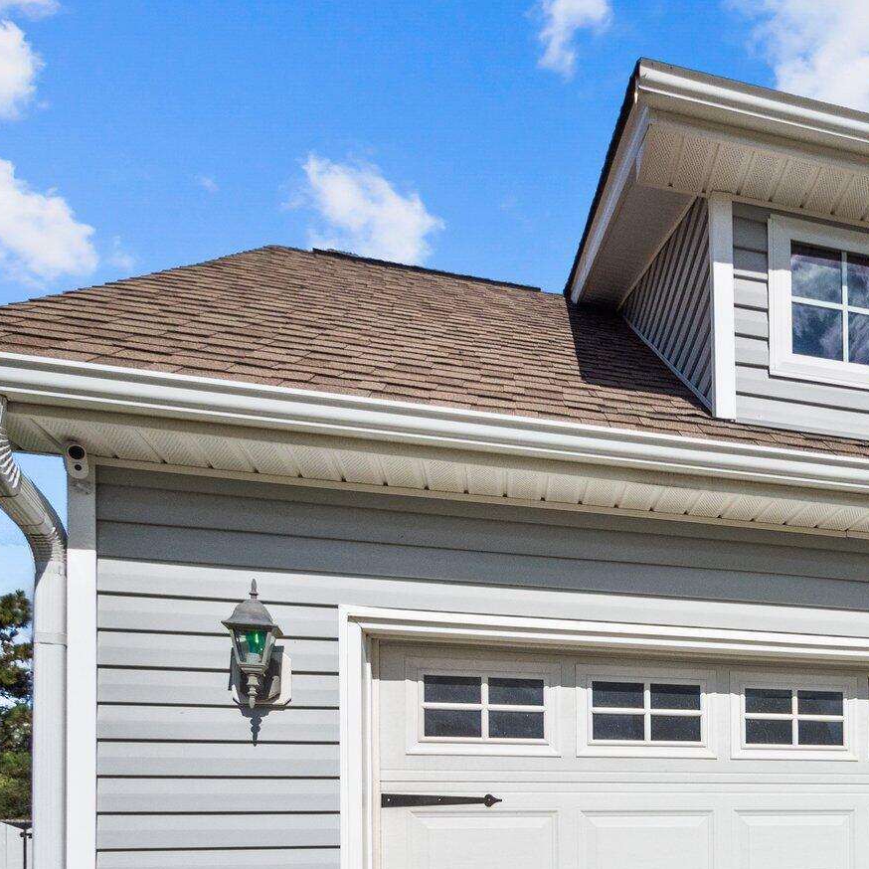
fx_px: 824
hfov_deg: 49.4
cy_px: 699
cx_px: 786
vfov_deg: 52.0
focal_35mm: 29
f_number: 4
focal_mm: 7
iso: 200
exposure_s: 1/8000
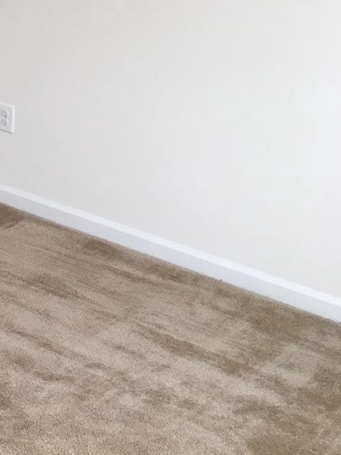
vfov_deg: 26.4
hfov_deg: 19.3
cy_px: 71
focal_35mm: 72
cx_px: -62
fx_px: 946
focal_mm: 4.15
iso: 25
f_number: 2.2
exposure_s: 1/40
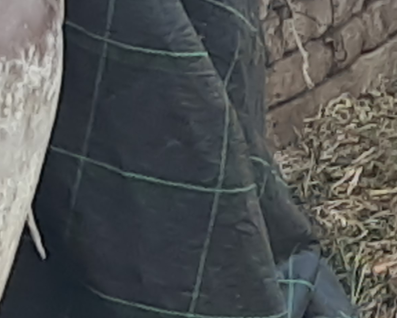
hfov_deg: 12.3
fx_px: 1469
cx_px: 942
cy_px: -355
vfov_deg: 11.0
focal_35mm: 125
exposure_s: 1/612
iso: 40
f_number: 1.7
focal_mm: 3.93
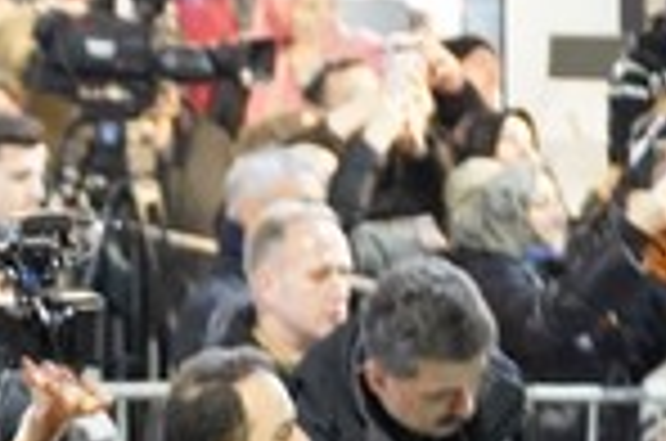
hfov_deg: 5.7
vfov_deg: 3.8
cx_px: -832
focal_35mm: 351
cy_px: 1019
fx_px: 6480
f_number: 2.8
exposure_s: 1/80
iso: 12800
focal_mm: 70
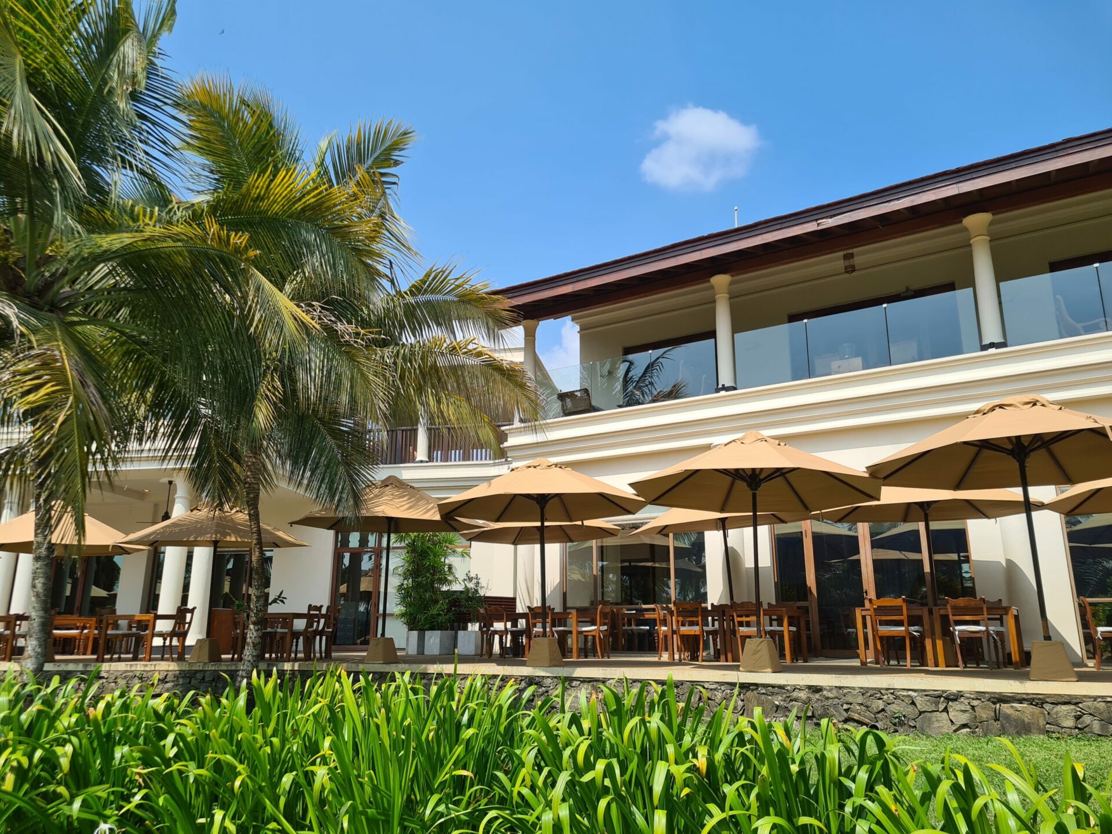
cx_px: 556
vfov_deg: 53.1
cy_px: 417
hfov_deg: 67.3
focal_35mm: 26
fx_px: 835
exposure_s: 1/2328
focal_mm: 5.4
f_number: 1.8
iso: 50
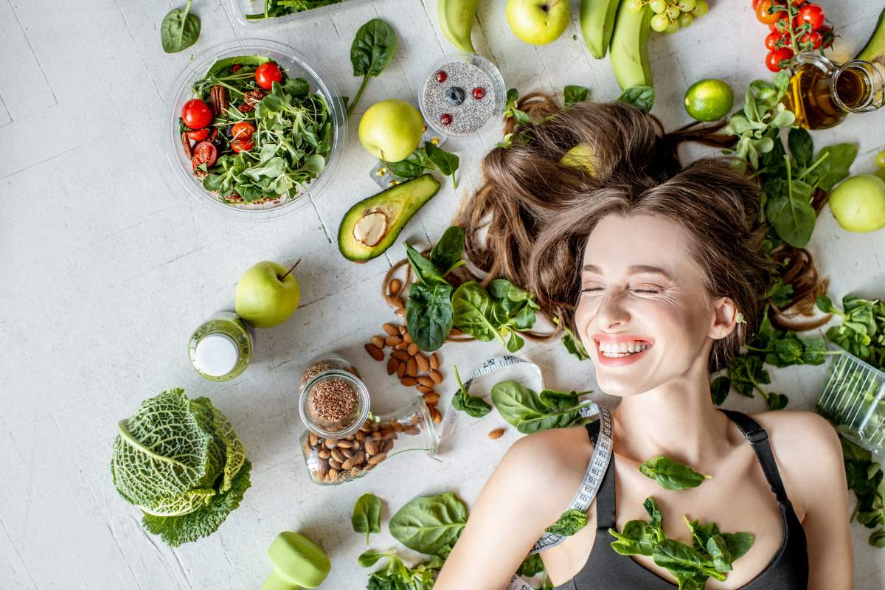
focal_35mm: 35
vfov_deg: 37.9
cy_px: 295
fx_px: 860
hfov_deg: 54.4
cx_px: 442
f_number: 2.8
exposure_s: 1/200
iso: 100
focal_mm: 35
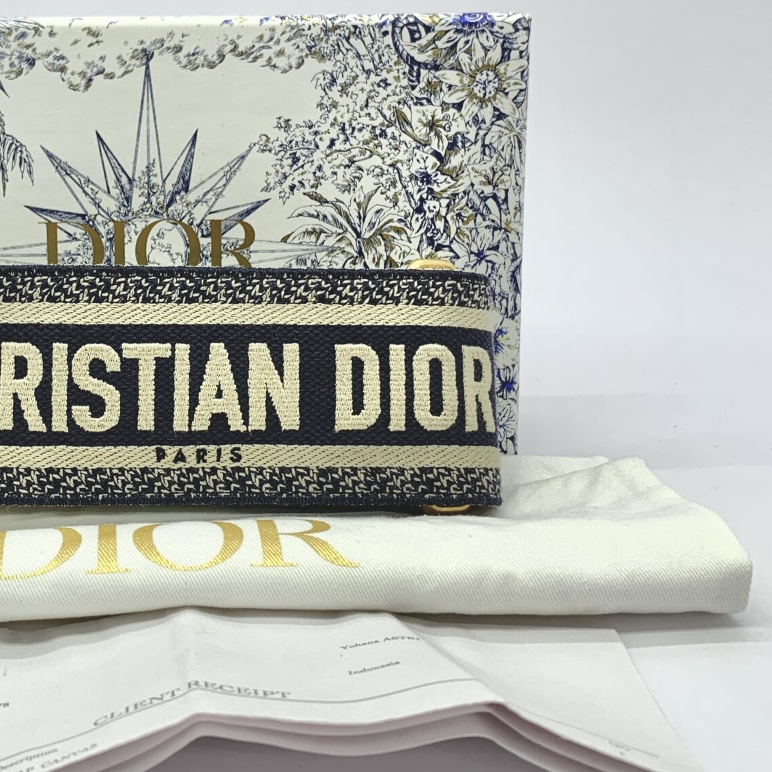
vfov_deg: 32.7
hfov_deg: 31.9
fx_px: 1312
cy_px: 305
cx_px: 156
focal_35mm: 52
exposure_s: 1/100
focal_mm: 4.25
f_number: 1.8
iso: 25
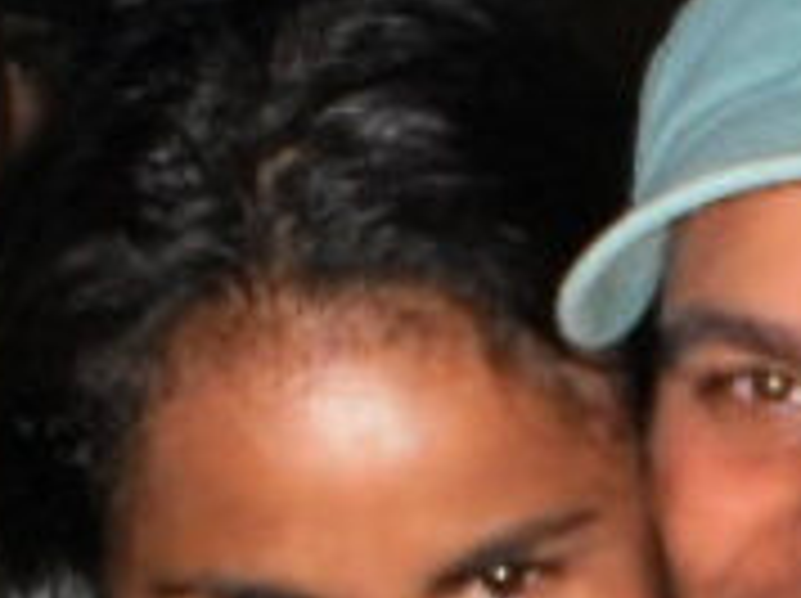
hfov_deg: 12.2
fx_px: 3744
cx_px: 544
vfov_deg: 9.1
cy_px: 513
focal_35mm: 162
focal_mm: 6.3
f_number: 3.1
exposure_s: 1/30
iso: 125
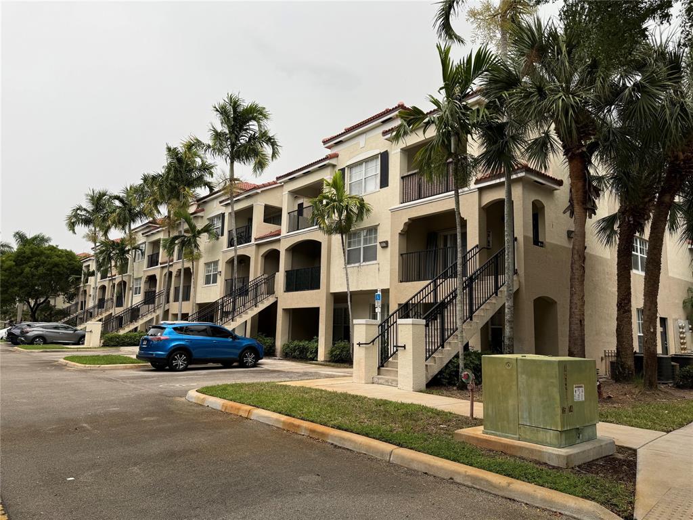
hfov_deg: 71.6
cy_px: 260
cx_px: 346
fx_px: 480
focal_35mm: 24
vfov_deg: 56.8
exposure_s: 1/264
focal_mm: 6.76
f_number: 1.78
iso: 64
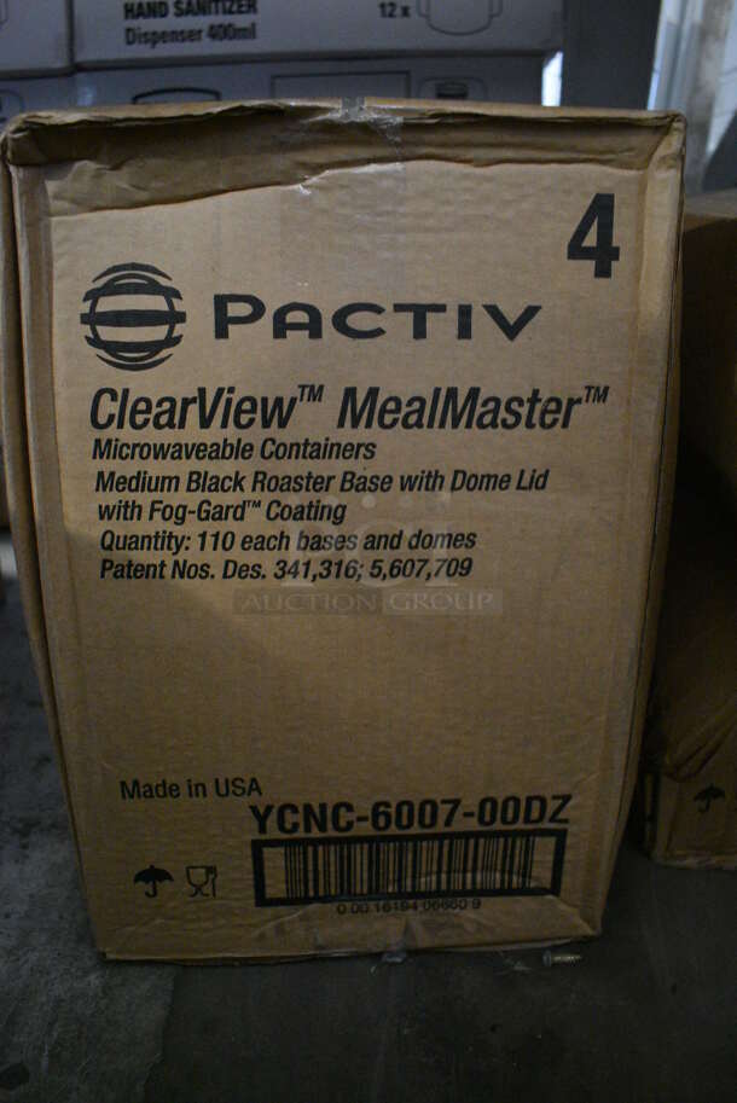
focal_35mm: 27
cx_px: 368
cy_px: 552
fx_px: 828
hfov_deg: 48.0
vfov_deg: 67.3
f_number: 3.5
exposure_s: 1/125
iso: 6400
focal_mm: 18
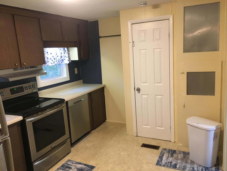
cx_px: 114
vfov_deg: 48.2
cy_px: 86
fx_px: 190
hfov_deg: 61.7
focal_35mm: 29
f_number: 2.2
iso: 160
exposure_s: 1/30
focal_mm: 4.15
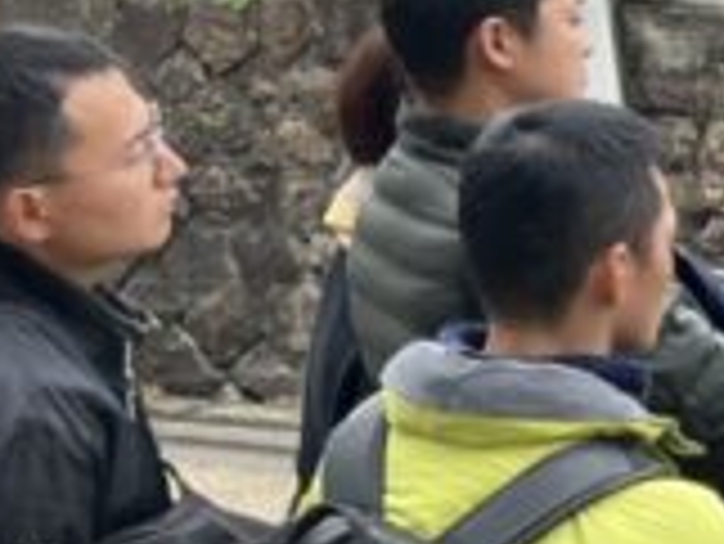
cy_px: 153
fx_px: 2700
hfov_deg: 12.7
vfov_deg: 11.5
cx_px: 1596
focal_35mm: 129
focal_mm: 5.7
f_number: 1.5
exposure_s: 1/567
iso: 50
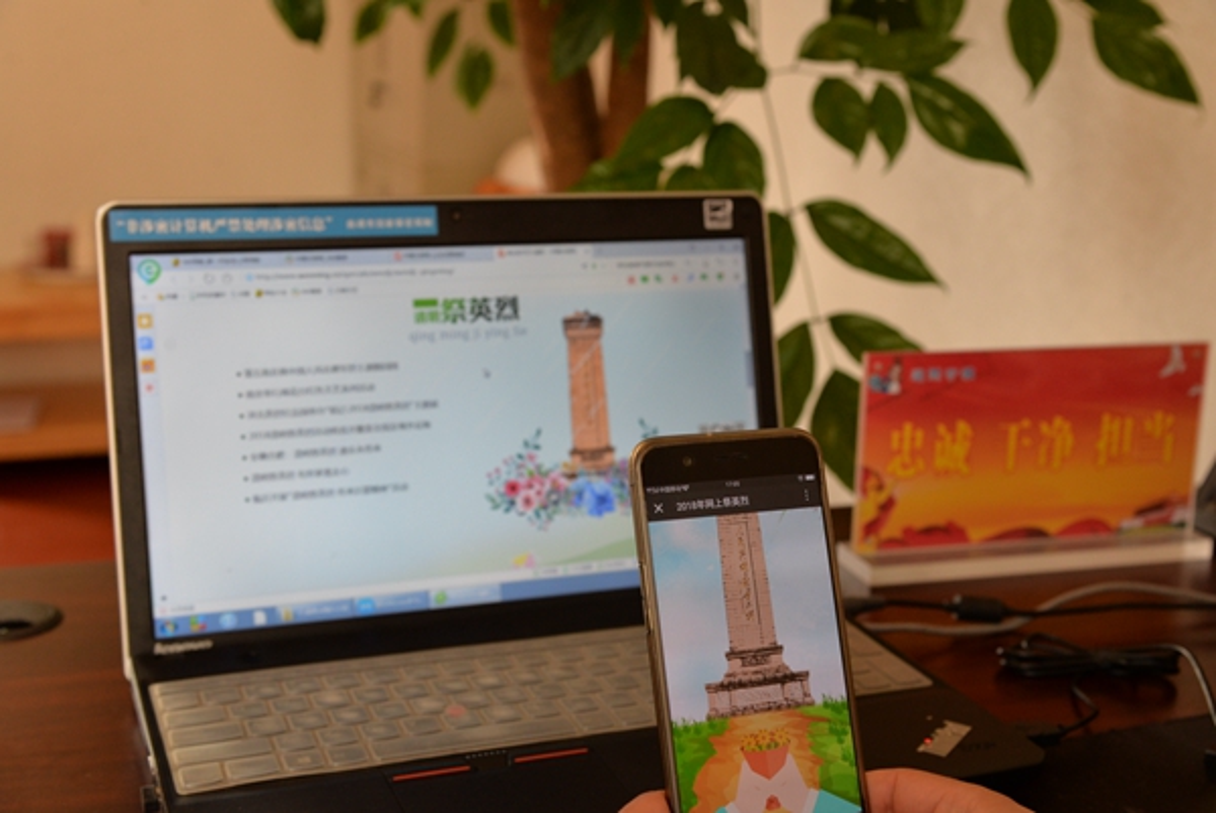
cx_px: 608
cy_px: 406
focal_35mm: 50
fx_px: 1690
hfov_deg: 39.6
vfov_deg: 27.0
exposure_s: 1/160
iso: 1600
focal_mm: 50
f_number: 6.3
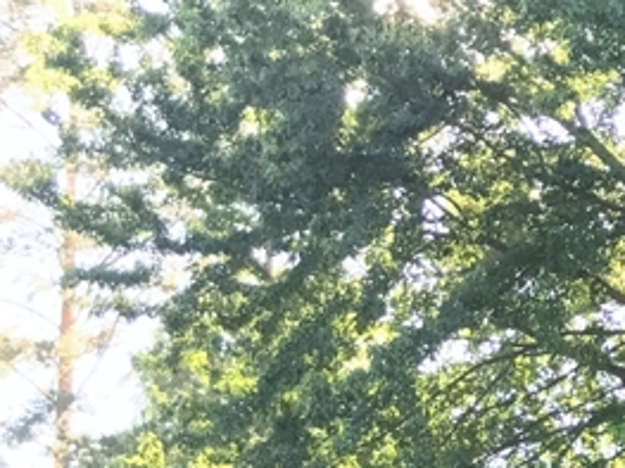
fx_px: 1967
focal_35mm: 109
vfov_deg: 13.0
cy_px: 639
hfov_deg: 16.6
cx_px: 898
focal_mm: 3.99
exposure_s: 1/120
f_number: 1.8
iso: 40
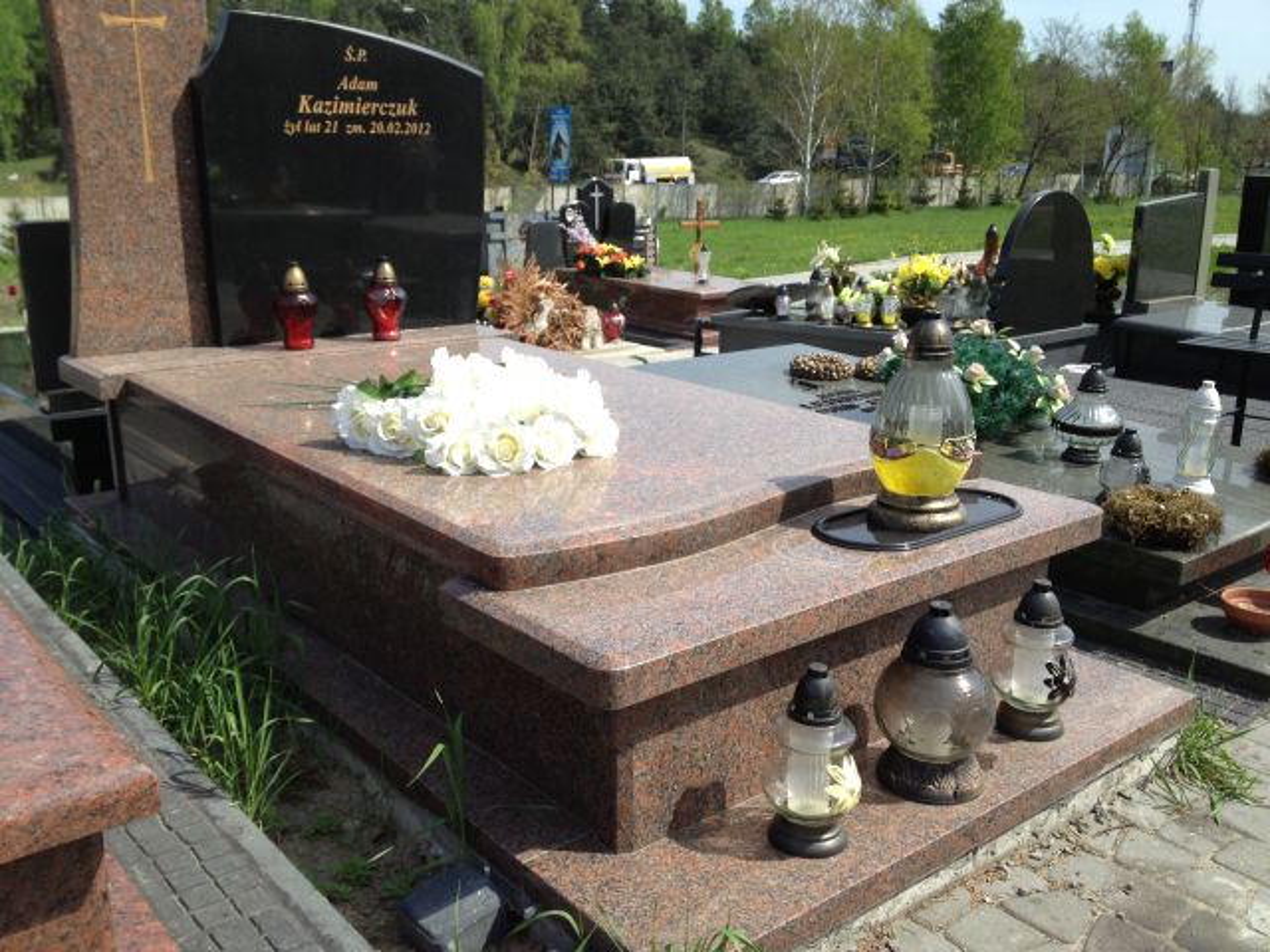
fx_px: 1284
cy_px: 476
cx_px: 635
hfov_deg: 52.6
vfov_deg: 40.7
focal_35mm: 35
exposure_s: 1/1022
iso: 50
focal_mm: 4.28
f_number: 2.4
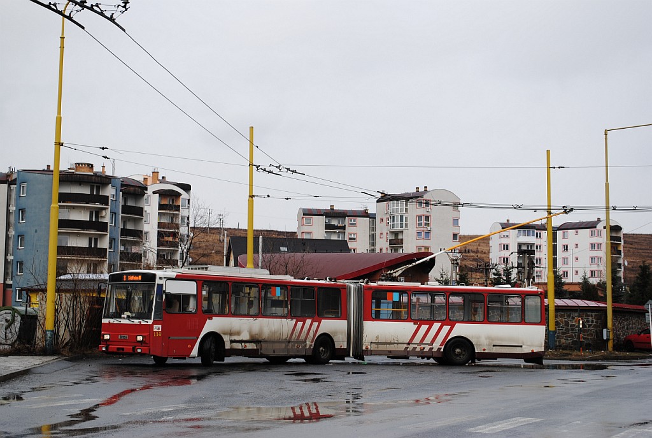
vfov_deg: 20.7
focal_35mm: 66
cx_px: 326
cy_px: 219
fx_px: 1198
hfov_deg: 30.5
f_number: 6.3
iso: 100
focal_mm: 44
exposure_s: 1/160
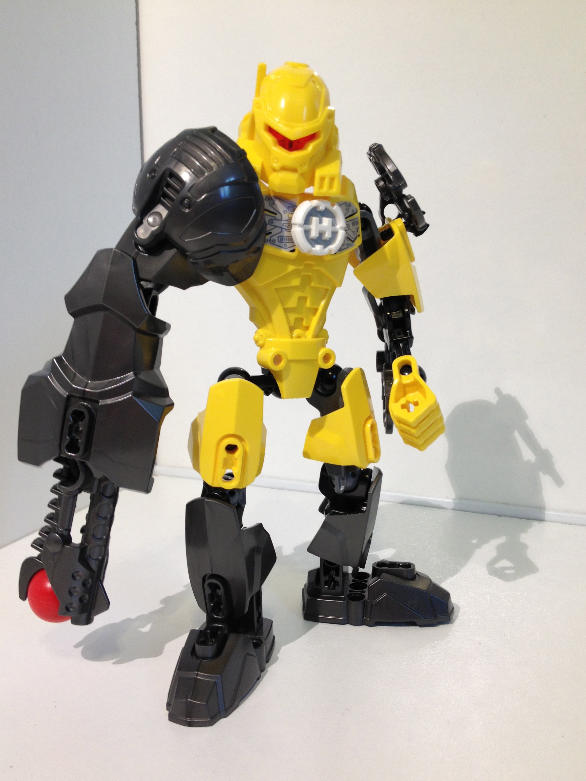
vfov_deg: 50.1
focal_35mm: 37
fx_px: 835
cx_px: 296
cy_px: 411
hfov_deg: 38.7
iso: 64
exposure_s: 1/20
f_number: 2.4
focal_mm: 4.28
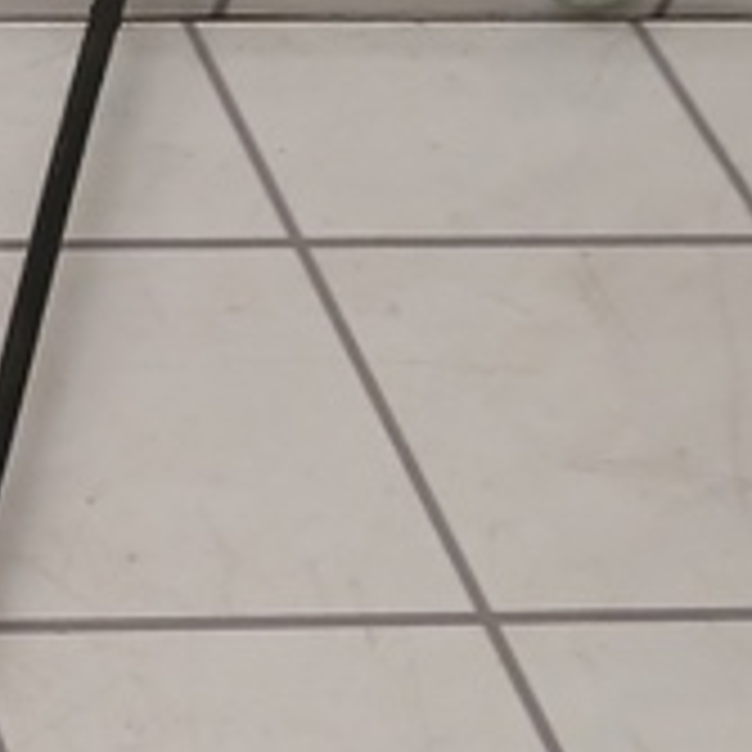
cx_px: -1261
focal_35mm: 146
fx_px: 3588
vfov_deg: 12.0
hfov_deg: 9.9
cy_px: 441
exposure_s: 1/50
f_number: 1.8
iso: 125
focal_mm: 4
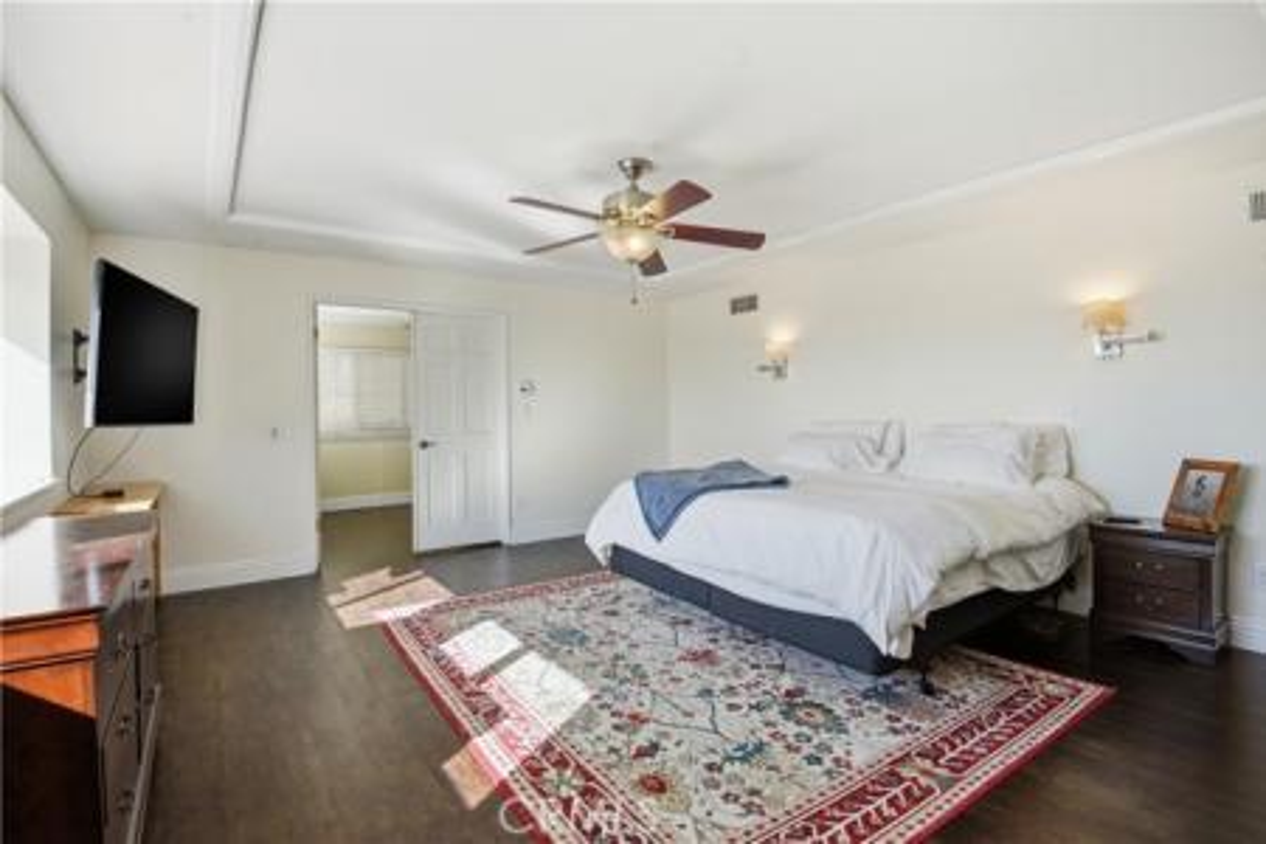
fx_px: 570
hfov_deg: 96.0
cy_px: 422
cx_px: 633
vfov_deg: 73.1
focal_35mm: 16
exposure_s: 1/125
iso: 100
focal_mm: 16.2
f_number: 8
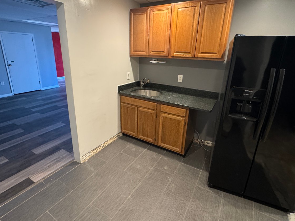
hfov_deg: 84.6
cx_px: 140
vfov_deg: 68.6
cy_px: 101
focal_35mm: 19
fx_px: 162
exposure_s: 1/60
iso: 500
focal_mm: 2.22
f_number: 2.2
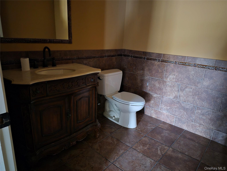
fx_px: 151
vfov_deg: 58.9
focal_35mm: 23
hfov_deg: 73.9
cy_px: 86
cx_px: 114
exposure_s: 1/15
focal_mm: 5.4
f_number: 1.8
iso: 2000
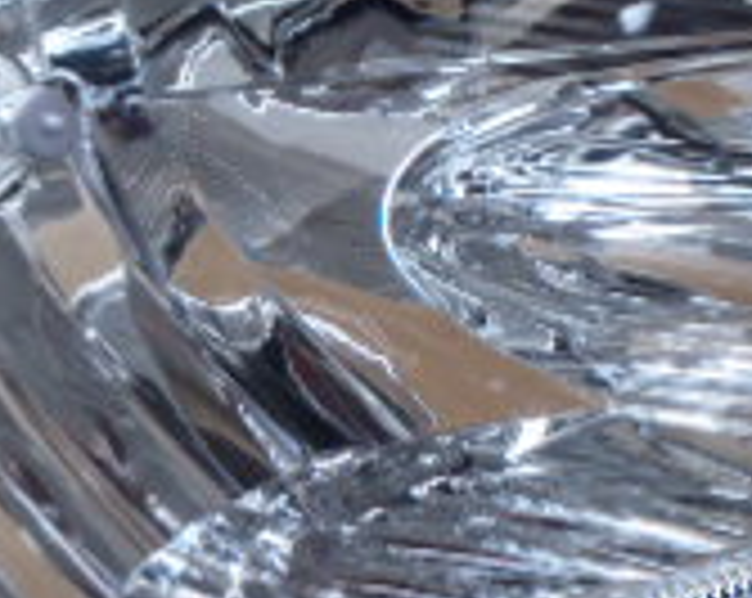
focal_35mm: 105
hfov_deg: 18.3
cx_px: 279
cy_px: 261
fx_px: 2333
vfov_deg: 14.6
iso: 200
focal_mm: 5
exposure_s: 1/8
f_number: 3.9
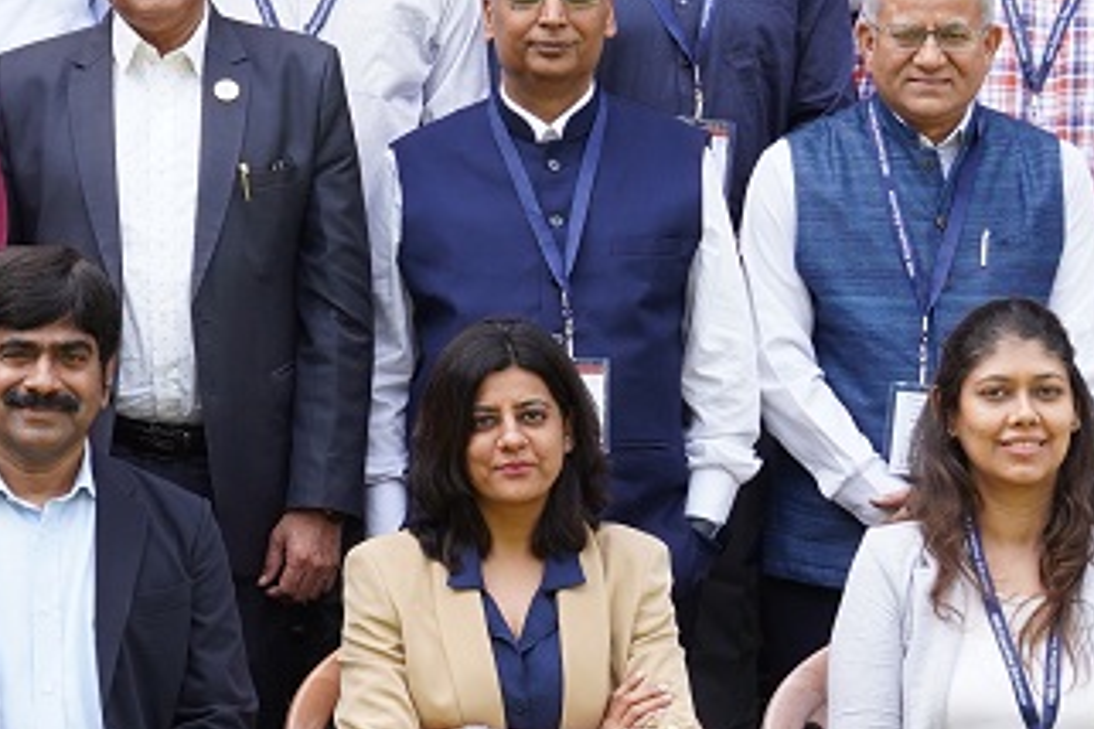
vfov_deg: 8.6
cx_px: -198
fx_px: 4831
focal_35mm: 159
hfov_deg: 12.6
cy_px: 378
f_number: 6.3
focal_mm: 34
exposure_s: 1/200
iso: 320
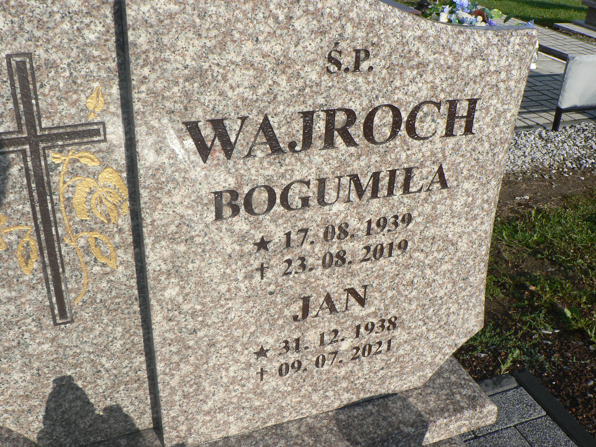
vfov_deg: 39.7
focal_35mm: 36
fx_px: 620
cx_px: 298
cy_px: 224
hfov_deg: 51.4
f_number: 5.6
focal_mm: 6
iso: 80
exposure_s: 1/400
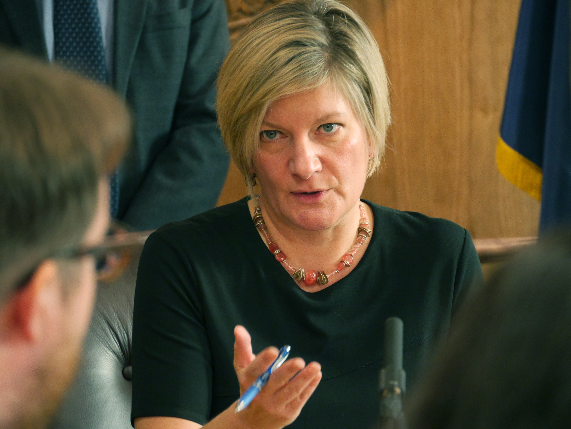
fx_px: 4619
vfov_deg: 5.3
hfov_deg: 7.1
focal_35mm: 280
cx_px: 286
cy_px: 214
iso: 1600
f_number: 5.6
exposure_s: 1/100
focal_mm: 140
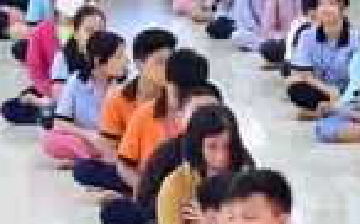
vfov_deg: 4.1
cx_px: 7
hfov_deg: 6.6
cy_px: 100
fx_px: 3118
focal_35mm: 318
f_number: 4
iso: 2000
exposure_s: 1/60
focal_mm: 70
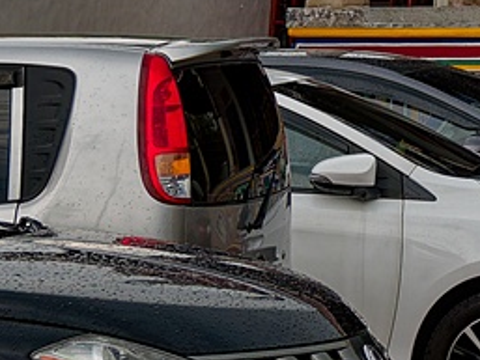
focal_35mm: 269
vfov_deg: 5.4
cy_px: -446
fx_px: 3732
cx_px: 1207
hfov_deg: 6.9
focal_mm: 24
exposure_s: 1/640
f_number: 4
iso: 200
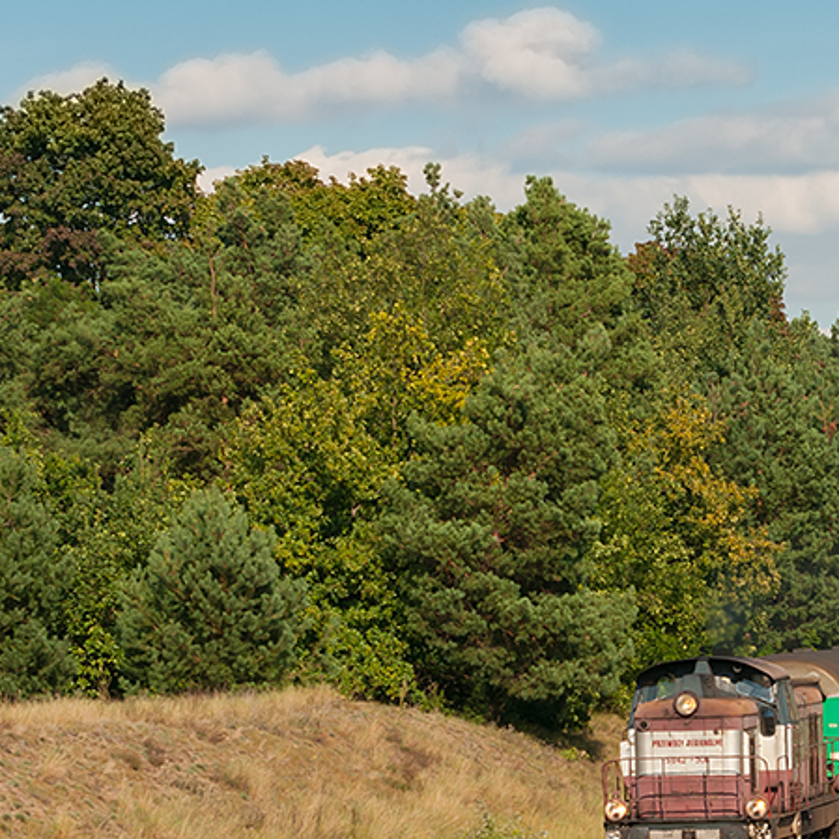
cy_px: 516
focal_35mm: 218
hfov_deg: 8.0
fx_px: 5977
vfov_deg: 8.0
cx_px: 895
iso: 200
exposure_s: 1/400
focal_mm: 75
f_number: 10
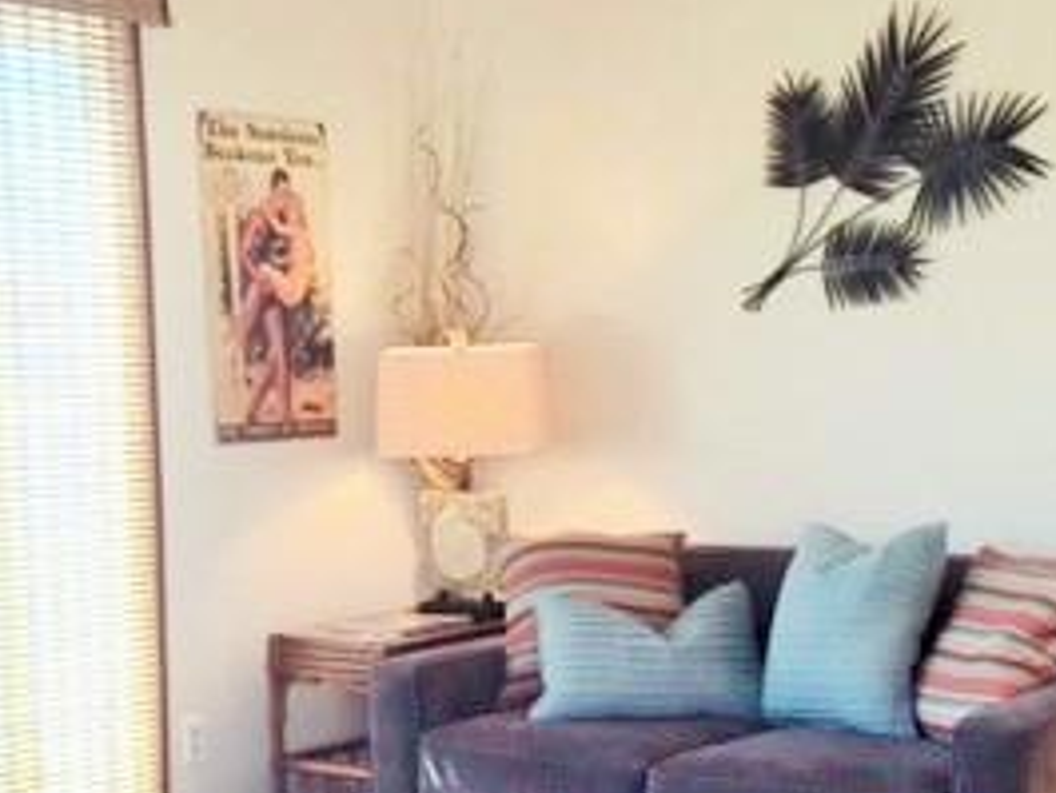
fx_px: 2136
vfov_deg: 20.1
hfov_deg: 27.8
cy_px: 857
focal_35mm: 70
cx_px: 506
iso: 40
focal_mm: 4.15
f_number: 2.2
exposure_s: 1/40
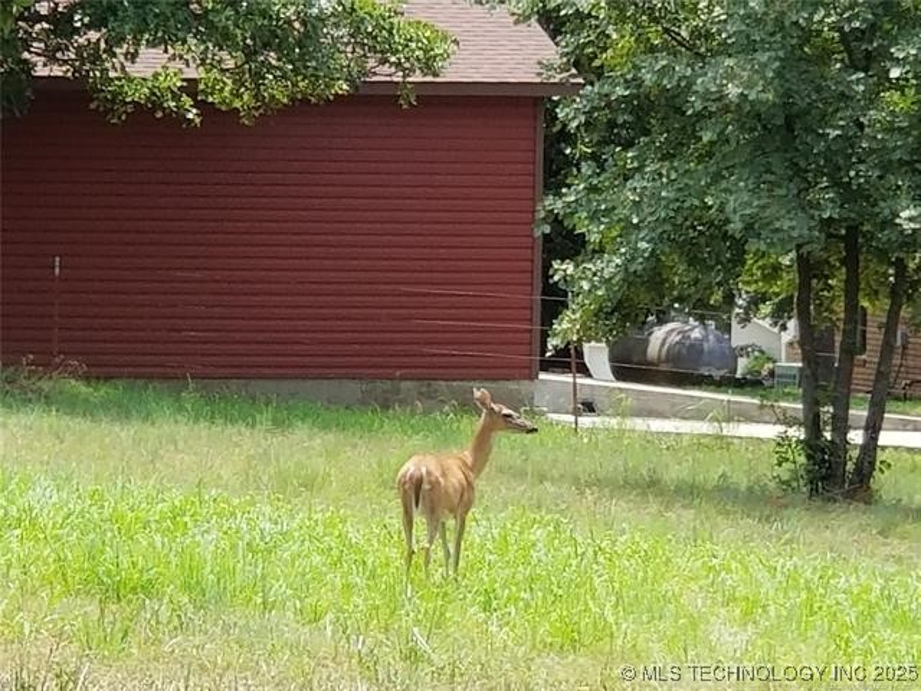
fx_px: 692
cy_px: 346
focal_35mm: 26
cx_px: 460
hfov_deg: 67.3
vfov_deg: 53.1
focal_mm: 6
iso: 25
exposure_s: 1/300
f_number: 2.4
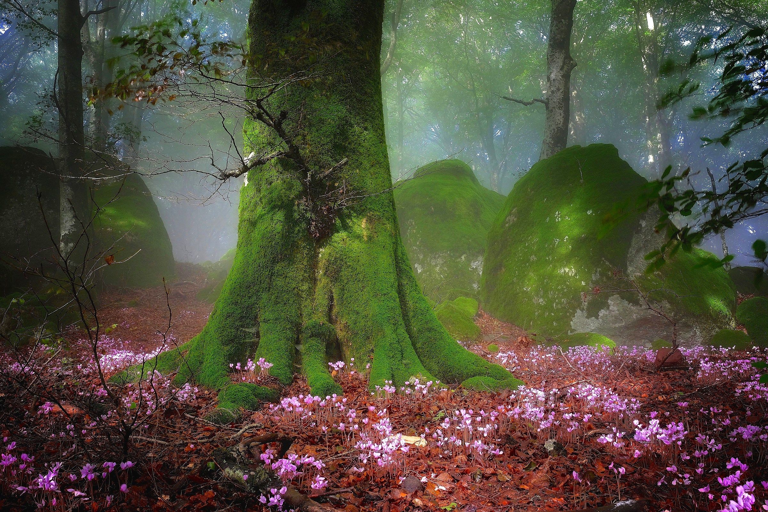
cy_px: 256
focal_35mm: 35
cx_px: 384
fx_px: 747
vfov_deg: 37.9
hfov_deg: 54.4
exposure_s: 1/4
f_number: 11
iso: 200
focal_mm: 23
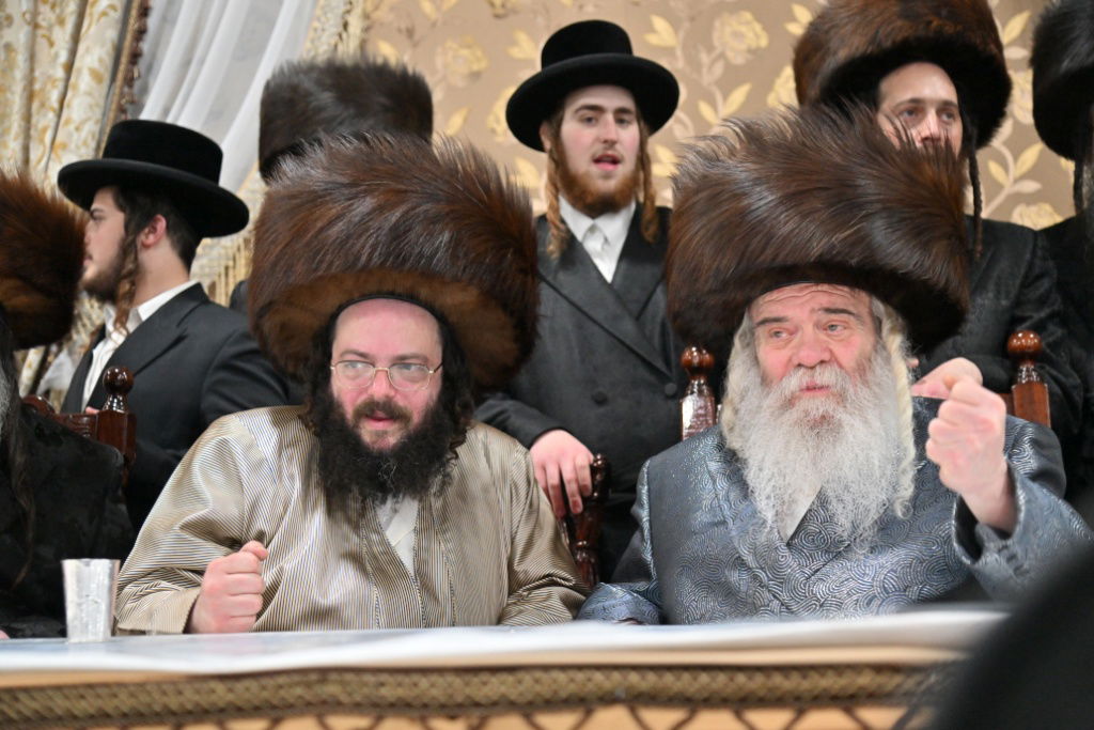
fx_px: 1580
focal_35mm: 52
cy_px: 365
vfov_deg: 26.0
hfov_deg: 38.2
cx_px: 547
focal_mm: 52
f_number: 4
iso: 2000
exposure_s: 1/320
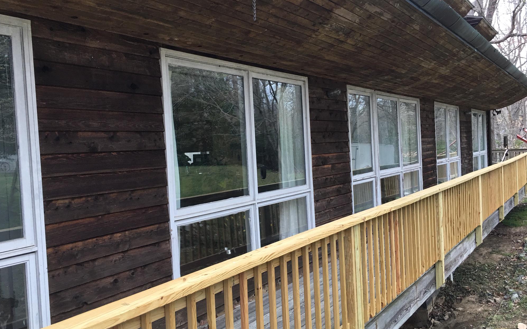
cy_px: 161
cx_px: 262
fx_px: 445
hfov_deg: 61.2
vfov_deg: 40.6
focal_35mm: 31
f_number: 2.2
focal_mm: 4.15
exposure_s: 1/30
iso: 32
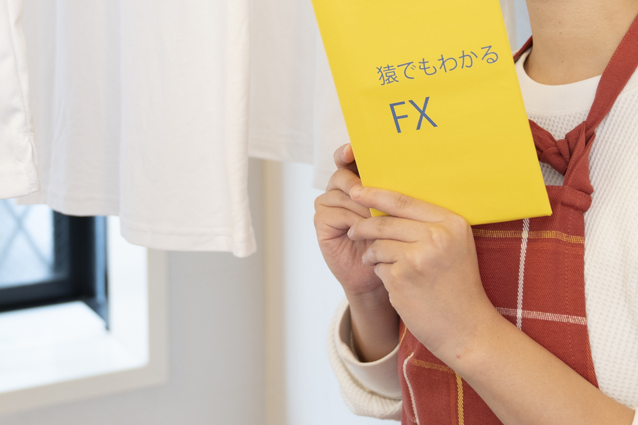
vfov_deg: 18.4
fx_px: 1276
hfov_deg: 28.1
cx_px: 309
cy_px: -14
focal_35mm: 72
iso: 640
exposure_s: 1/50
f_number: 3.2
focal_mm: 34
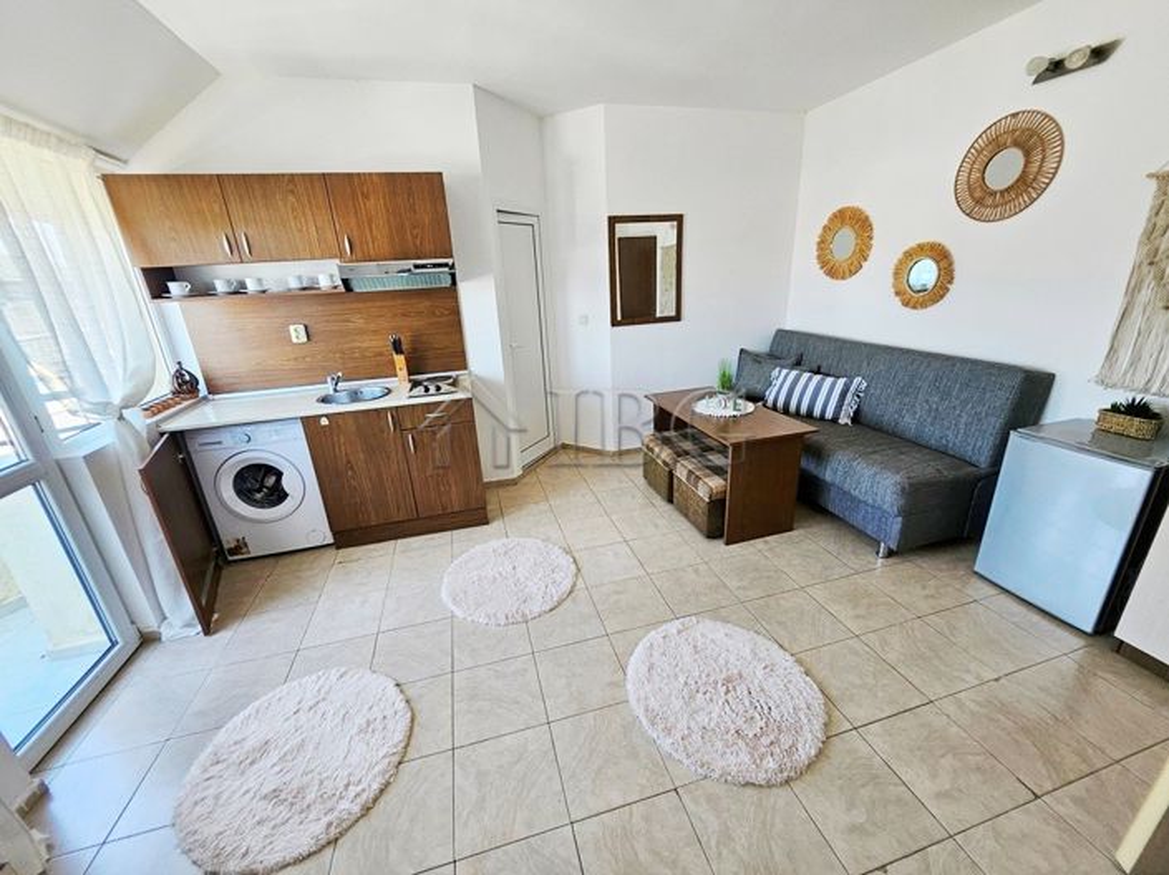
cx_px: 584
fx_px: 439
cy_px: 438
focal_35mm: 13
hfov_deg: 106.2
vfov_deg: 89.9
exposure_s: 1/50
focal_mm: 1.7
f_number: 2.2
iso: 64
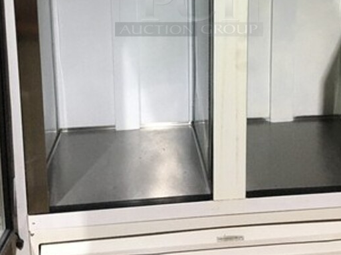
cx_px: 189
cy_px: 2
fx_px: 453
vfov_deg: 29.5
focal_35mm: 46
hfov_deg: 41.2
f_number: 2.2
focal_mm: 4.15
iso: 50
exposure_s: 1/4
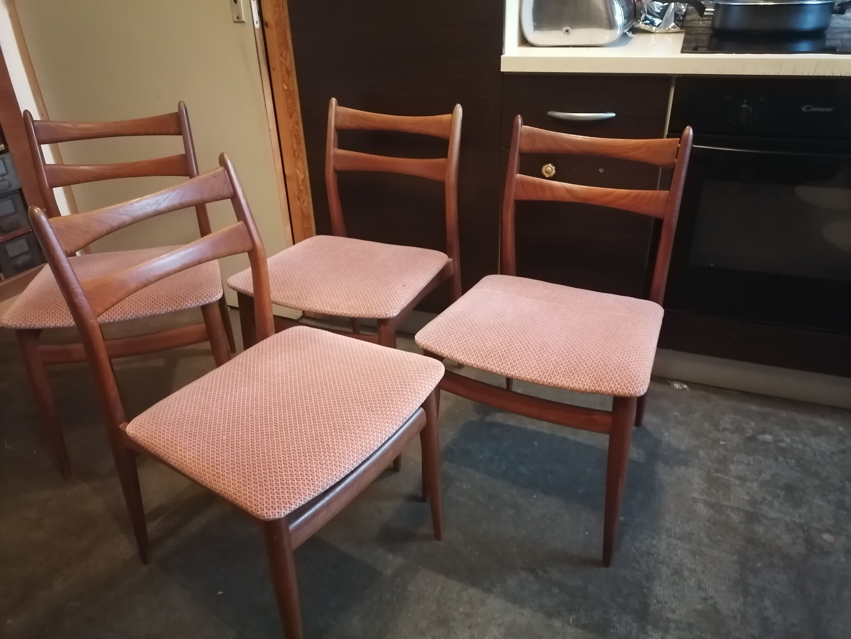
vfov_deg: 51.4
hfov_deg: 65.3
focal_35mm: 27
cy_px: 320
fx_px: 664
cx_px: 426
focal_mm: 5.3
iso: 1600
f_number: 1.8
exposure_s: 1/20
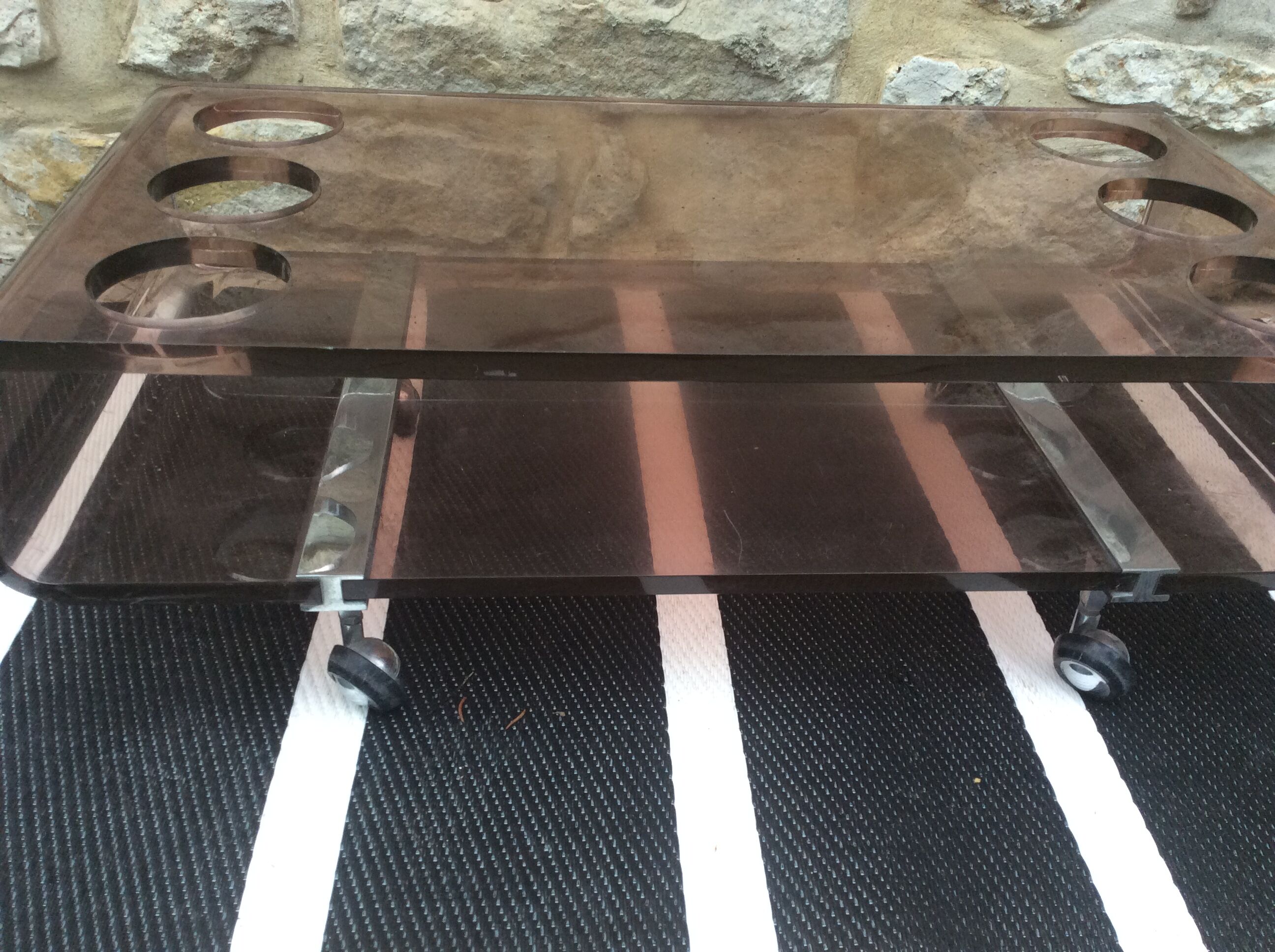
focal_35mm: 32
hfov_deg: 56.9
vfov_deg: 44.1
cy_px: 476
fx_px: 1177
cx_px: 638
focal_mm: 3.3
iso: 64
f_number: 2.4
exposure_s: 1/100
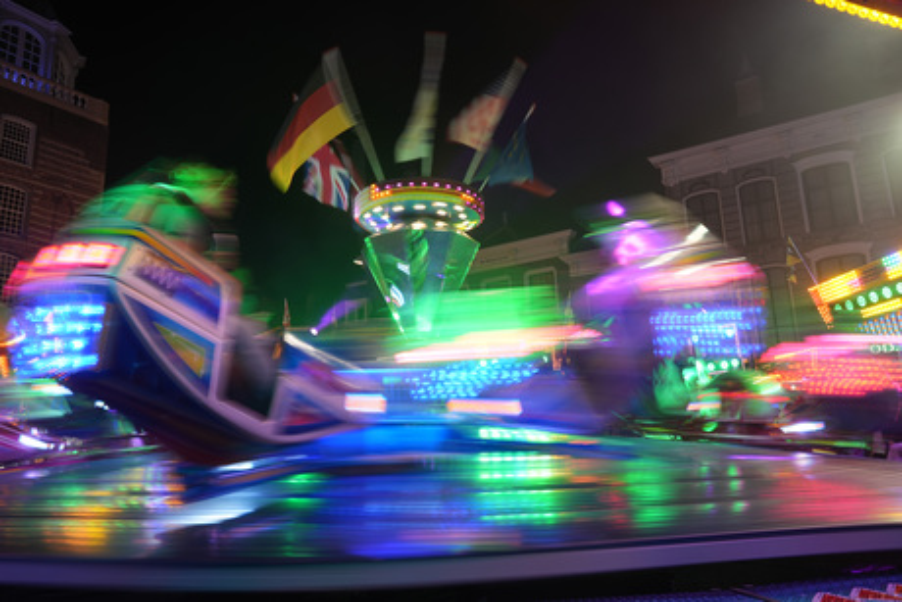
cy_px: 301
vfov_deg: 48.0
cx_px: 451
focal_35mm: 27
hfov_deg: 67.4
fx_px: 677
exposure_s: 1/8
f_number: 6.3
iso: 200
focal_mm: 27
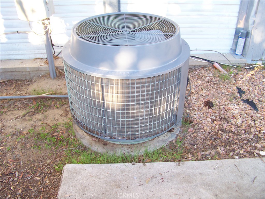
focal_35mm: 33
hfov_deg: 55.4
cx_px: 132
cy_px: 100
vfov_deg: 42.9
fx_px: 253
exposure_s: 1/40
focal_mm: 5.85
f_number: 3.6
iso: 64
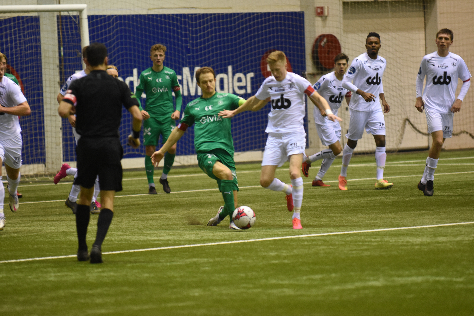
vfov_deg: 4.6
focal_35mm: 300
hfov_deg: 6.9
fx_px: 3950
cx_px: 237
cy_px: 158
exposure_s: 1/500
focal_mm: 200
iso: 2000
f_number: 2.8
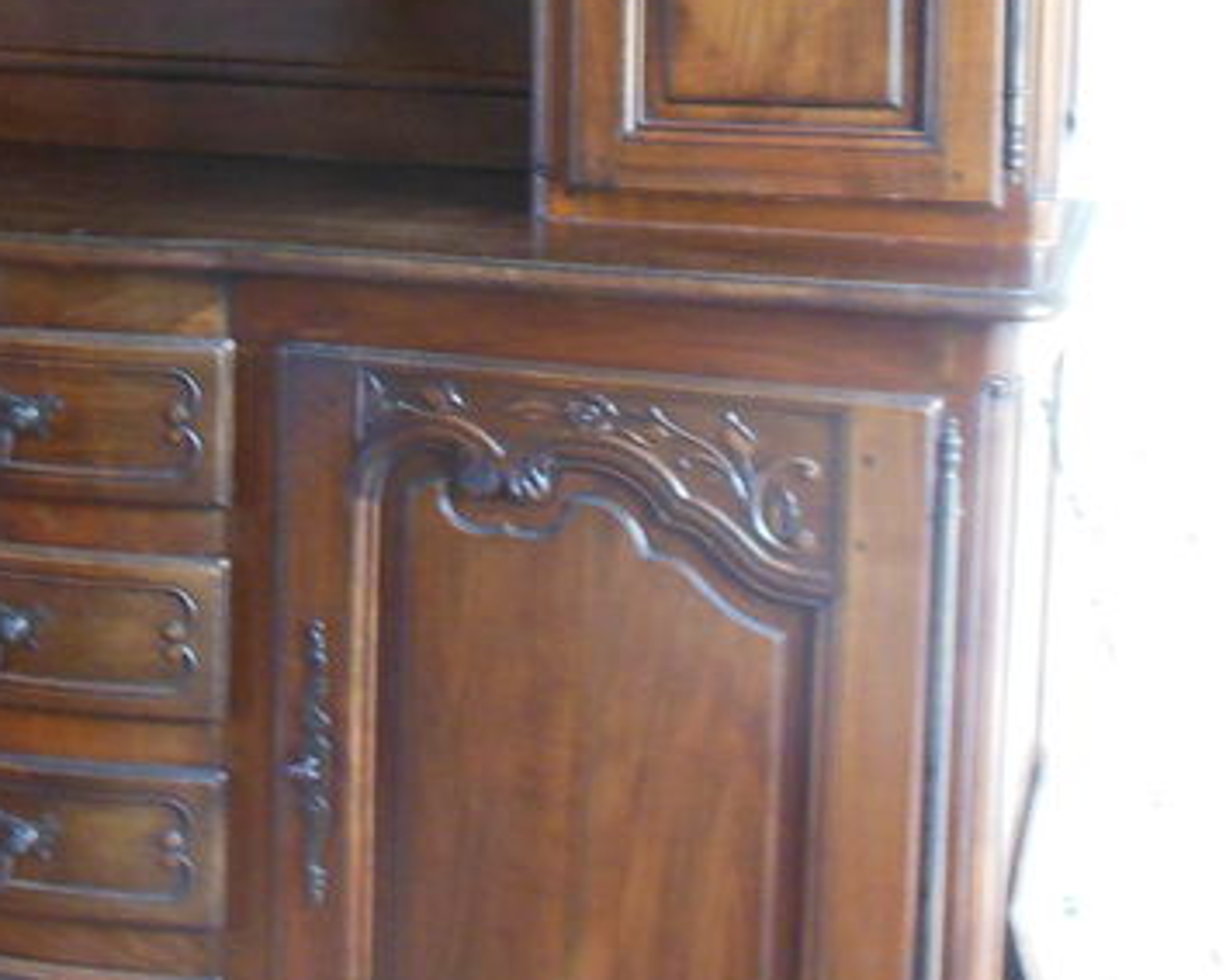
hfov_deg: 26.3
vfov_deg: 21.7
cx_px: 52
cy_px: 114
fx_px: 2503
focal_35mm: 69
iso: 400
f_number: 3.2
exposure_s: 1/15
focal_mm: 4.5
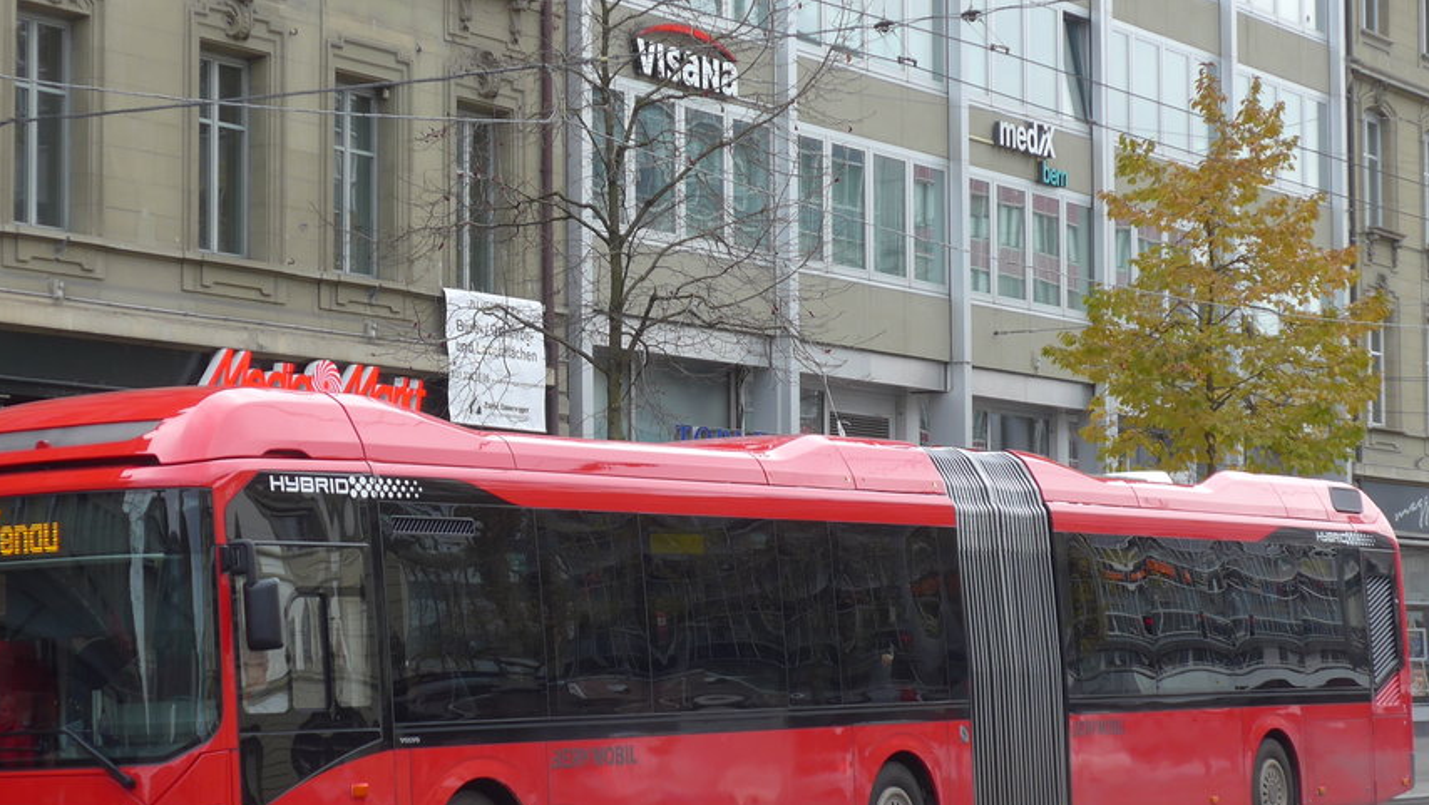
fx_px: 3828
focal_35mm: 101
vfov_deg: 12.0
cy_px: 457
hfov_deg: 21.1
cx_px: 587
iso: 80
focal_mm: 13.4
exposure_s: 1/160
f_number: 3.9
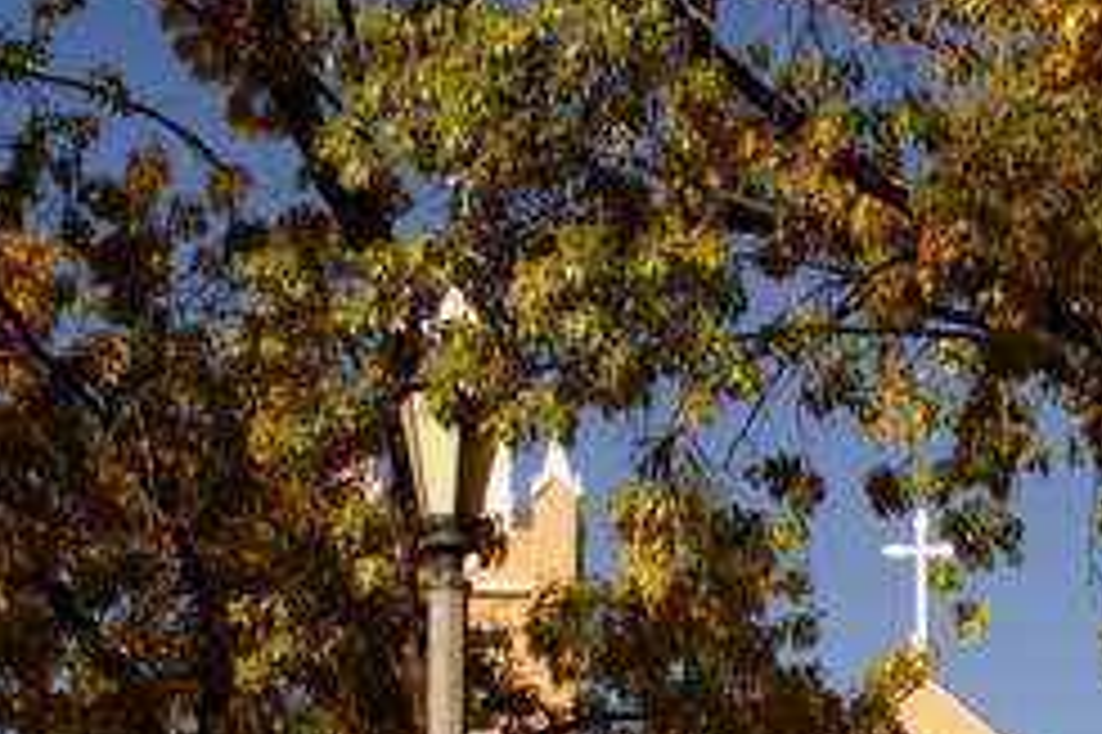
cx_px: 990
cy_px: 741
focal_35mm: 137
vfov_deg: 9.9
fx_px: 4191
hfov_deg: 14.8
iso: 100
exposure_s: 1/200
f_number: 13
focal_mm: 28
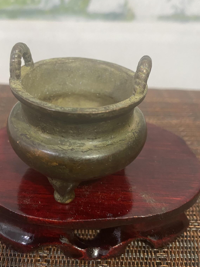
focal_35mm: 31
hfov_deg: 45.2
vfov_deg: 58.1
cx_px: 82
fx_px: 239
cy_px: 112
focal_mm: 4.25
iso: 320
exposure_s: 1/50
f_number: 1.8
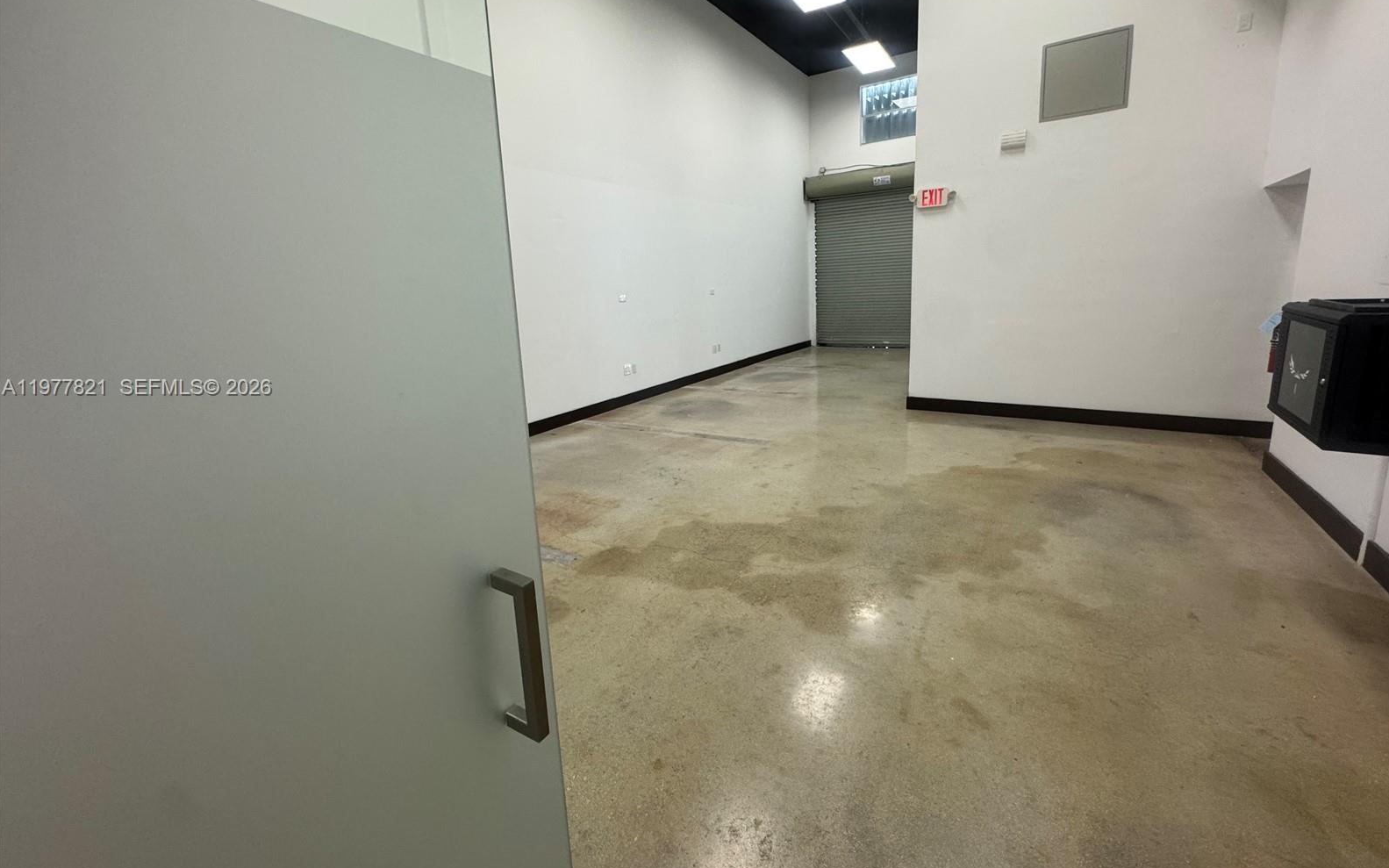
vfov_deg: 74.6
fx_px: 568
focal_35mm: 15
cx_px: 700
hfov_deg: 101.5
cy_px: 389
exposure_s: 1/120
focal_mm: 2.22
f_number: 2.2
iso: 200
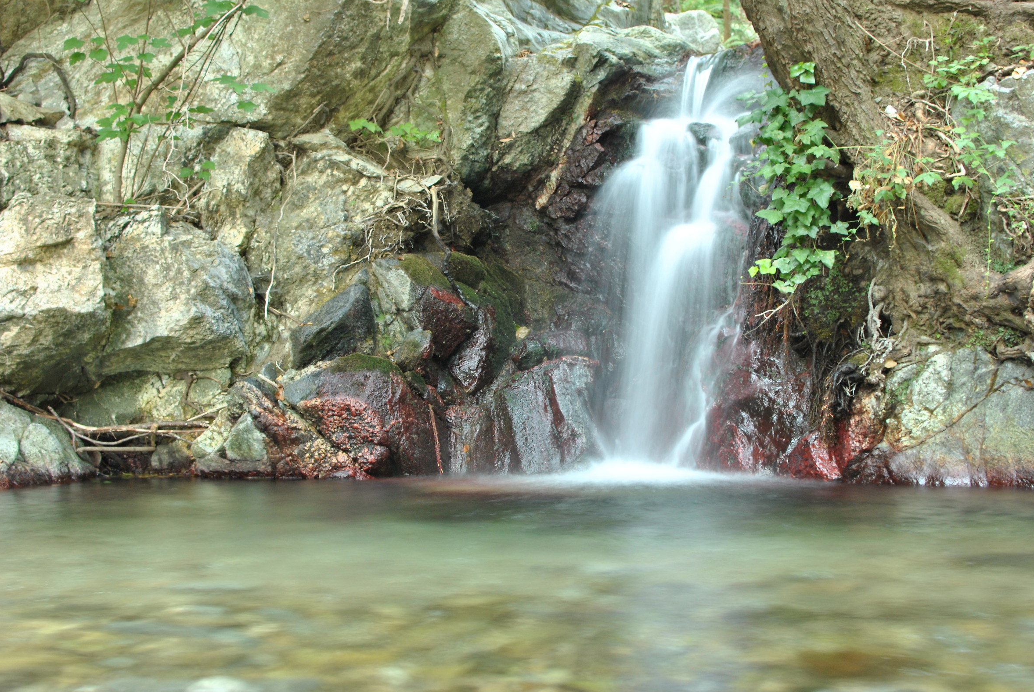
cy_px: 343
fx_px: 1539
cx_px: 519
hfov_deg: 37.1
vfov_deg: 25.3
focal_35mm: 54
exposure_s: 1.6
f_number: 5.6
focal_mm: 35
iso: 280
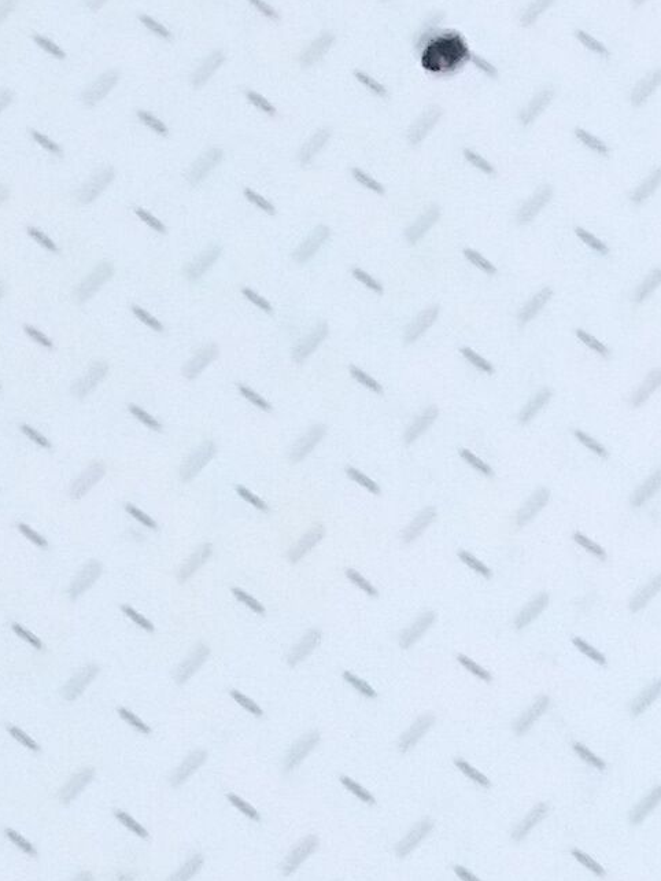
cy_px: 2697
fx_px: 4580
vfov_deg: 8.9
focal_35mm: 180
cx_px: 953
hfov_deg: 8.1
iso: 250
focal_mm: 3.7
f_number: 1.9
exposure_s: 1/17
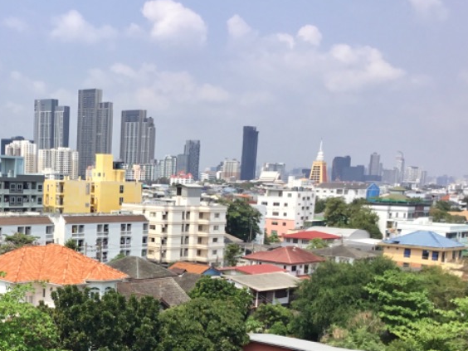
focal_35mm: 55
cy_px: 288
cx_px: 77
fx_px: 744
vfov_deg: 26.0
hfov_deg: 33.7
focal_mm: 3.3
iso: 25
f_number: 2.4
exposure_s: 1/1335
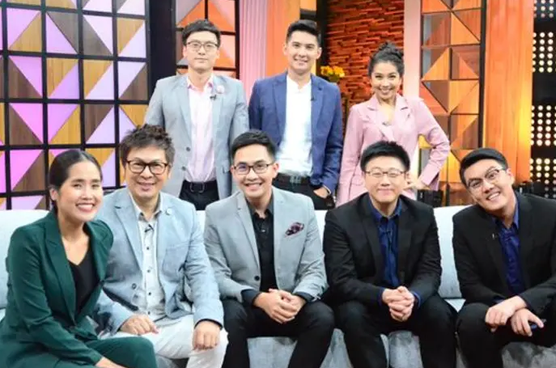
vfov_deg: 22.7
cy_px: 197
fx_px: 918
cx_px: 296
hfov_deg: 33.7
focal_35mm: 60
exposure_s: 1/400
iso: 6400
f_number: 3.8
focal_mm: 35
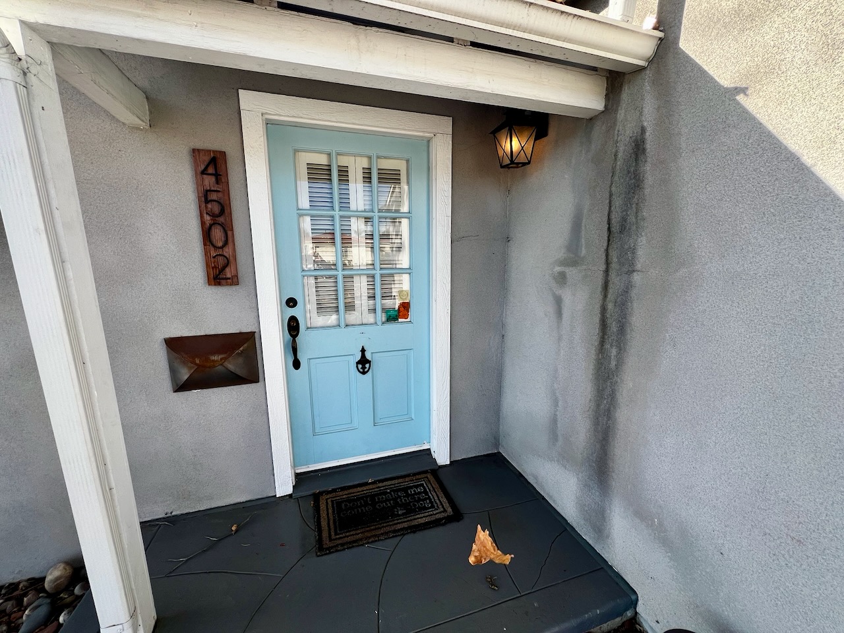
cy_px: 316
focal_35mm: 13
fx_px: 317
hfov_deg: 106.2
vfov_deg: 89.9
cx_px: 422
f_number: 1.8
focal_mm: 1.57
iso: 32
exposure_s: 1/342
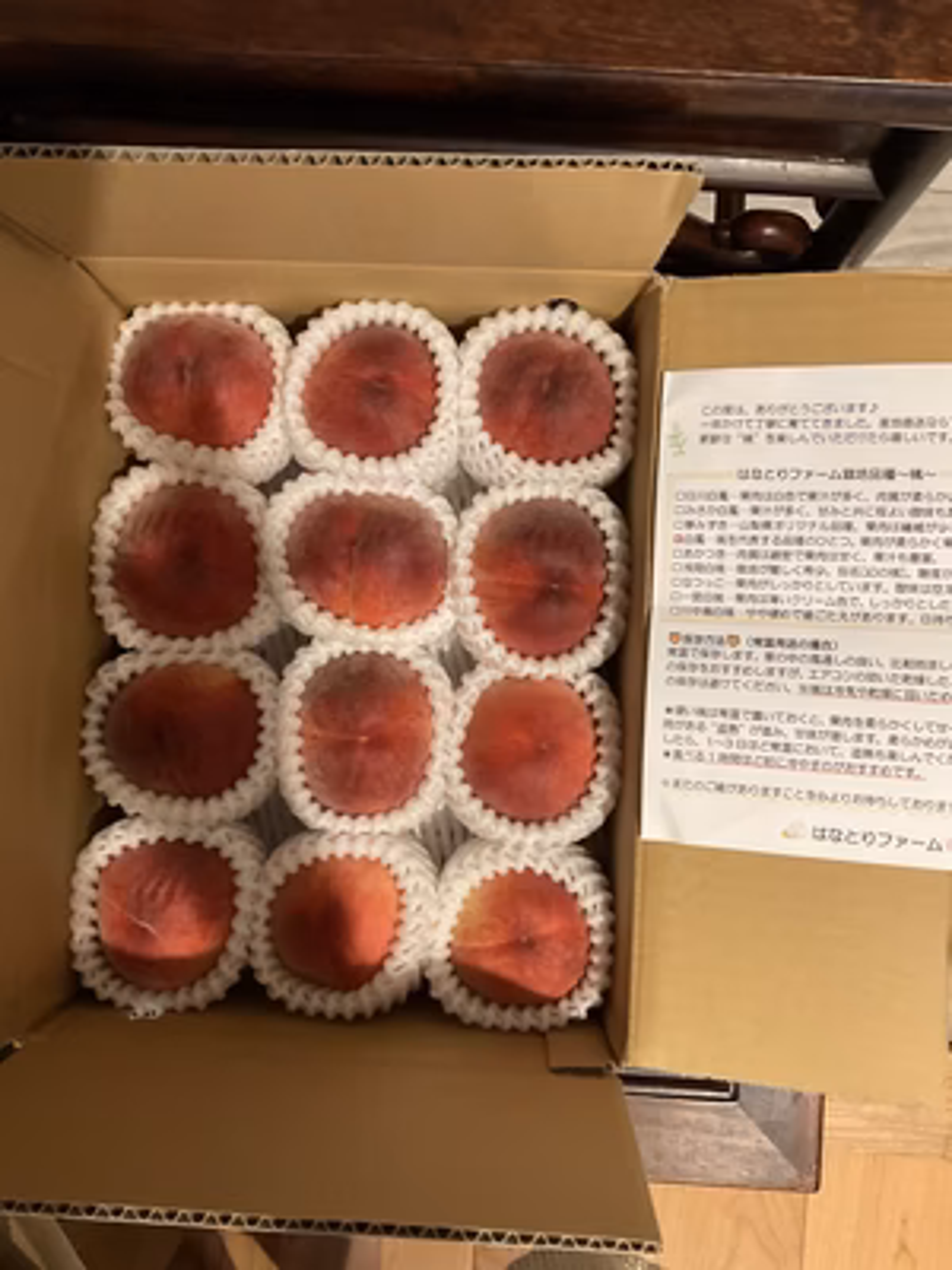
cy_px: 635
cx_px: 476
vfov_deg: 61.7
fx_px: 1063
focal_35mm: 29
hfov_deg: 48.2
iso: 320
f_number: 1.8
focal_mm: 3
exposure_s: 1/40
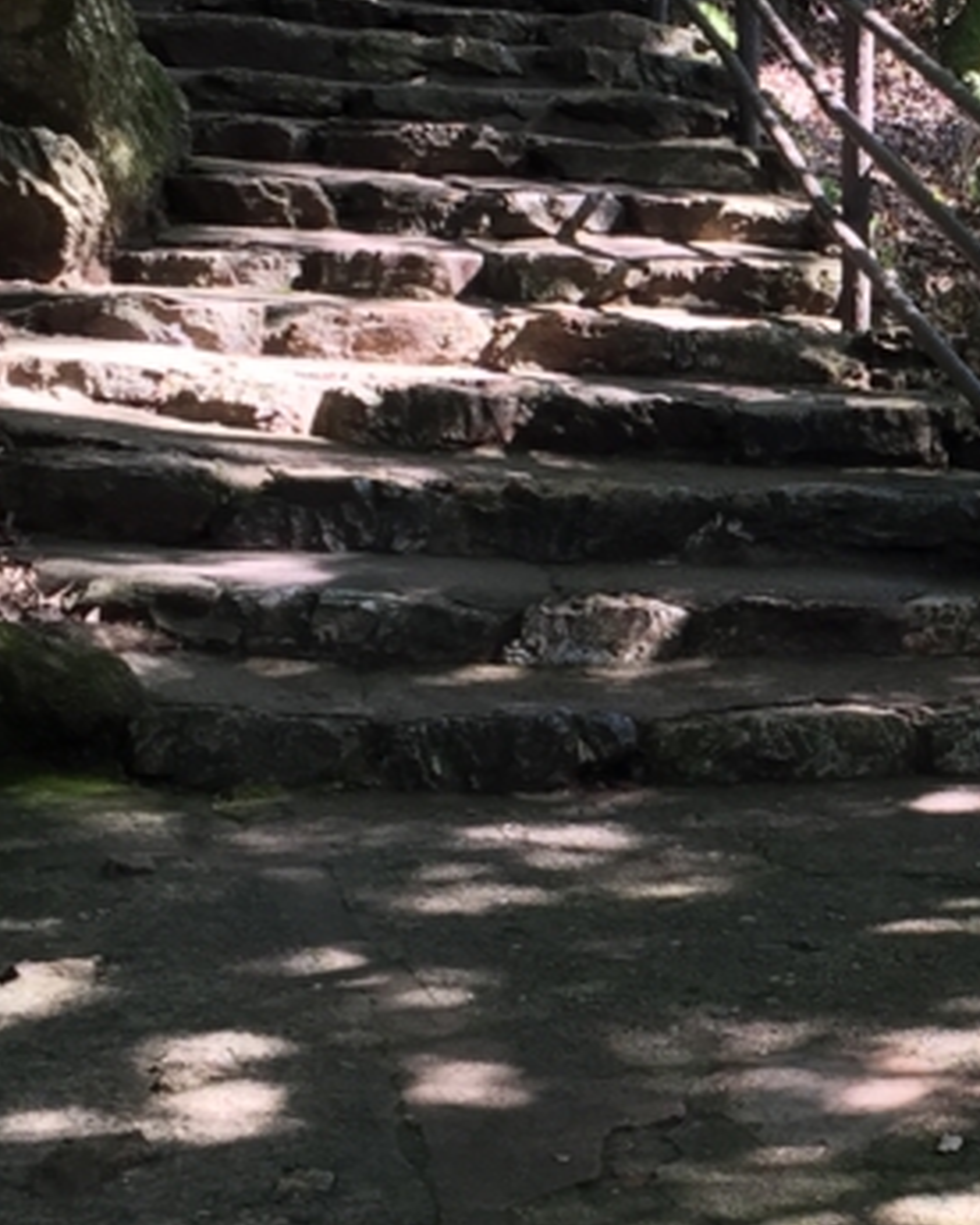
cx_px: 1168
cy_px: 529
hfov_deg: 17.5
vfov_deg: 22.7
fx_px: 3045
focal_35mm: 84
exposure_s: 1/60
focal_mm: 4.15
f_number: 2.2
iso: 32
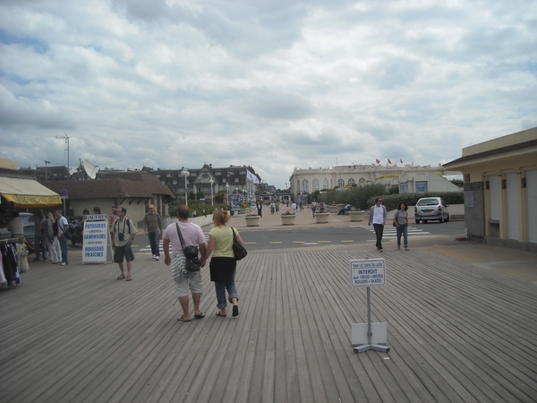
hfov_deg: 52.6
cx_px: 268
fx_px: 543
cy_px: 202
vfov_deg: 40.7
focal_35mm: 35
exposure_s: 1/458
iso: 64
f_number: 5.6
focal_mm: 5.7
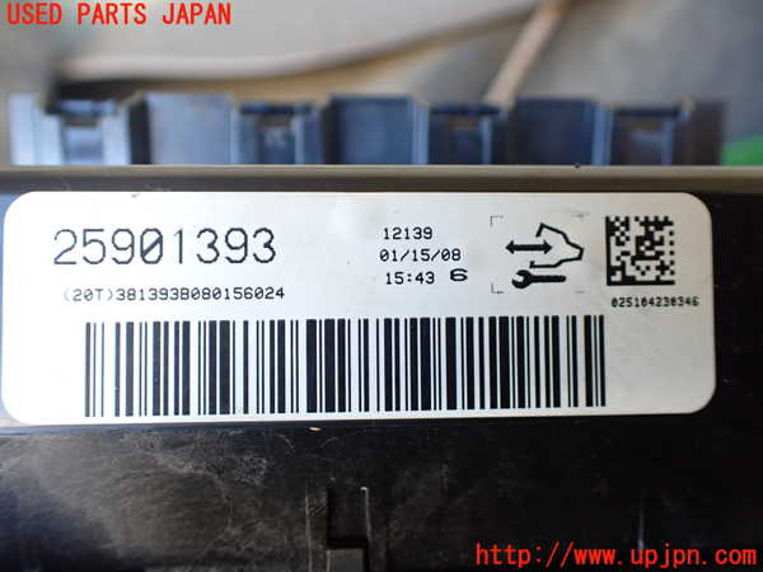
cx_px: 382
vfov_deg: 46.8
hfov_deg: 60.0
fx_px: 661
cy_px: 286
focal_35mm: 30
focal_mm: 5.4
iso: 400
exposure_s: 1/125
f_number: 2.3
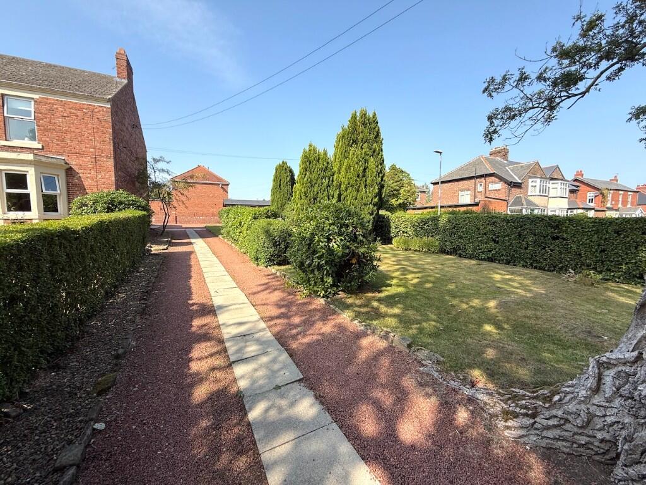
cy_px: 242
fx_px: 261
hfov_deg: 102.1
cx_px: 323
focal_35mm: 14
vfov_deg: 85.7
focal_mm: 2.22
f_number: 2.2
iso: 50
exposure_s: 1/914
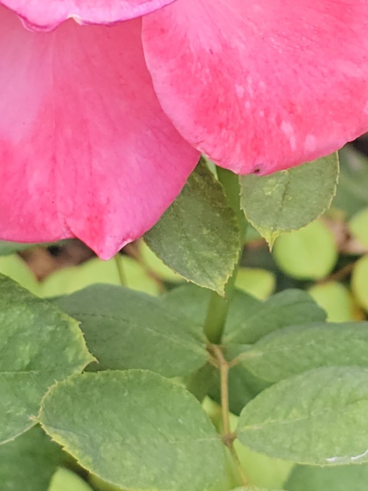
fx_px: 1077
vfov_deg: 25.1
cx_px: 291
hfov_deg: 19.2
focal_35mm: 76
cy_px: 74
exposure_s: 1/60
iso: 20
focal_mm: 6.3
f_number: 1.7
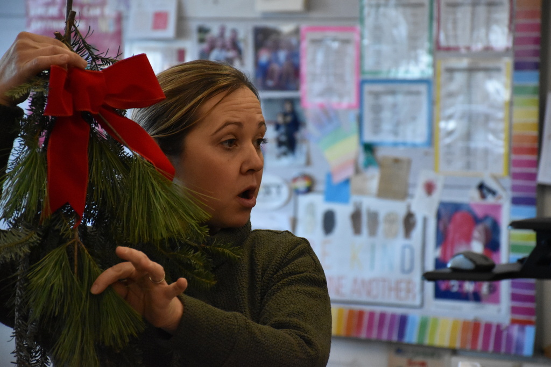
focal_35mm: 183
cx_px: 276
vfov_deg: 7.5
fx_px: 2801
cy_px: 184
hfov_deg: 11.2
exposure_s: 1/400
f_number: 5.6
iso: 5000
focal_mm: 122
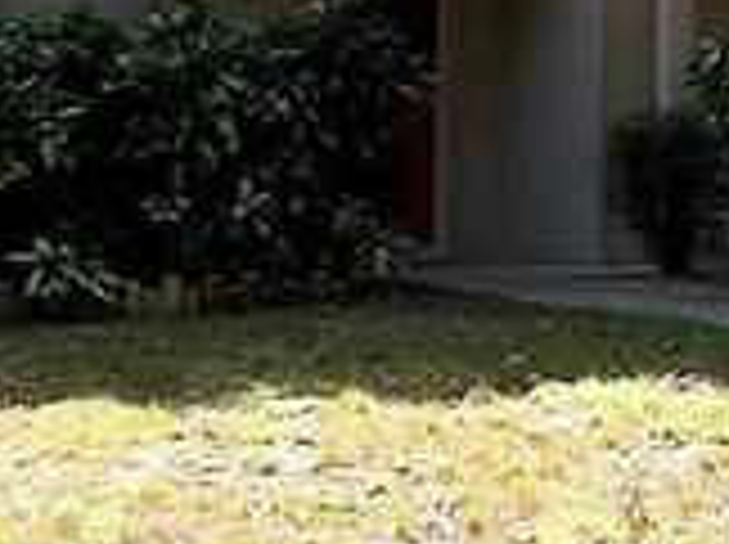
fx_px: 2145
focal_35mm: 102
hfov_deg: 17.7
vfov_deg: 13.8
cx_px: 1012
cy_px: -223
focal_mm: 5.9
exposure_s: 1/141
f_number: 3.6
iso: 100
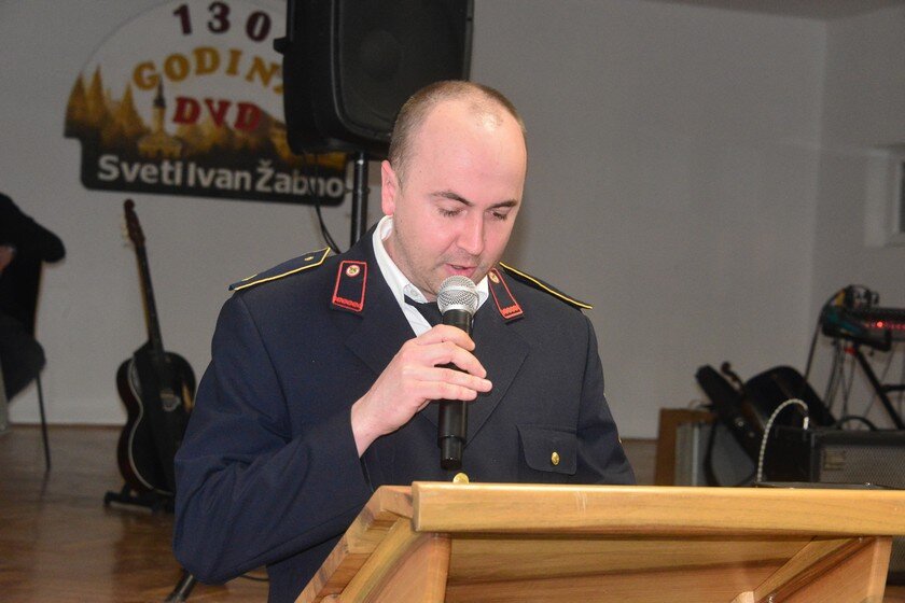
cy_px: 302
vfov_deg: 16.7
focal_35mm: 82
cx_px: 452
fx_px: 2061
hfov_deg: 24.8
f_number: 8
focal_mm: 82
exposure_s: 1/60
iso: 6400
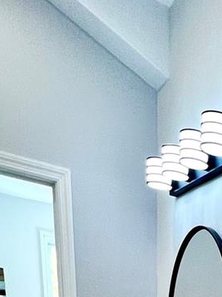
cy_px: 546
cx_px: 284
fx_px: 471
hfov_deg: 23.6
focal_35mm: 55
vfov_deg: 21.4
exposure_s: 1/120
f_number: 1.8
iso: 100
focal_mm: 1.57
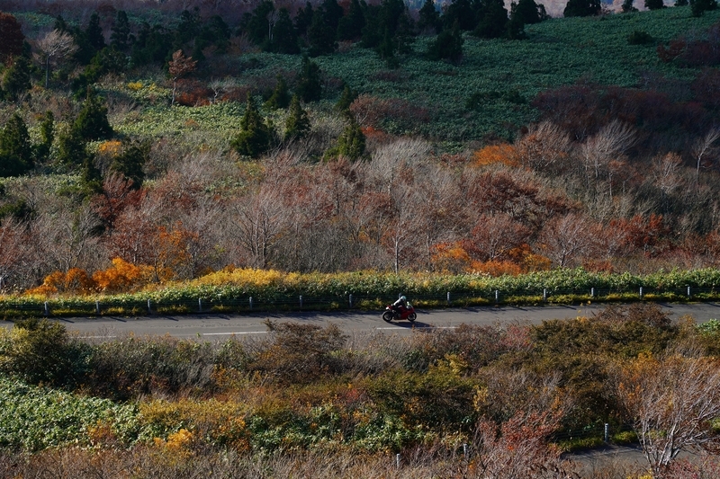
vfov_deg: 13.0
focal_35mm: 105
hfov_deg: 19.5
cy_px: 240
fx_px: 2099
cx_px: 360
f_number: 6.3
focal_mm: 105
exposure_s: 1/500
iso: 400
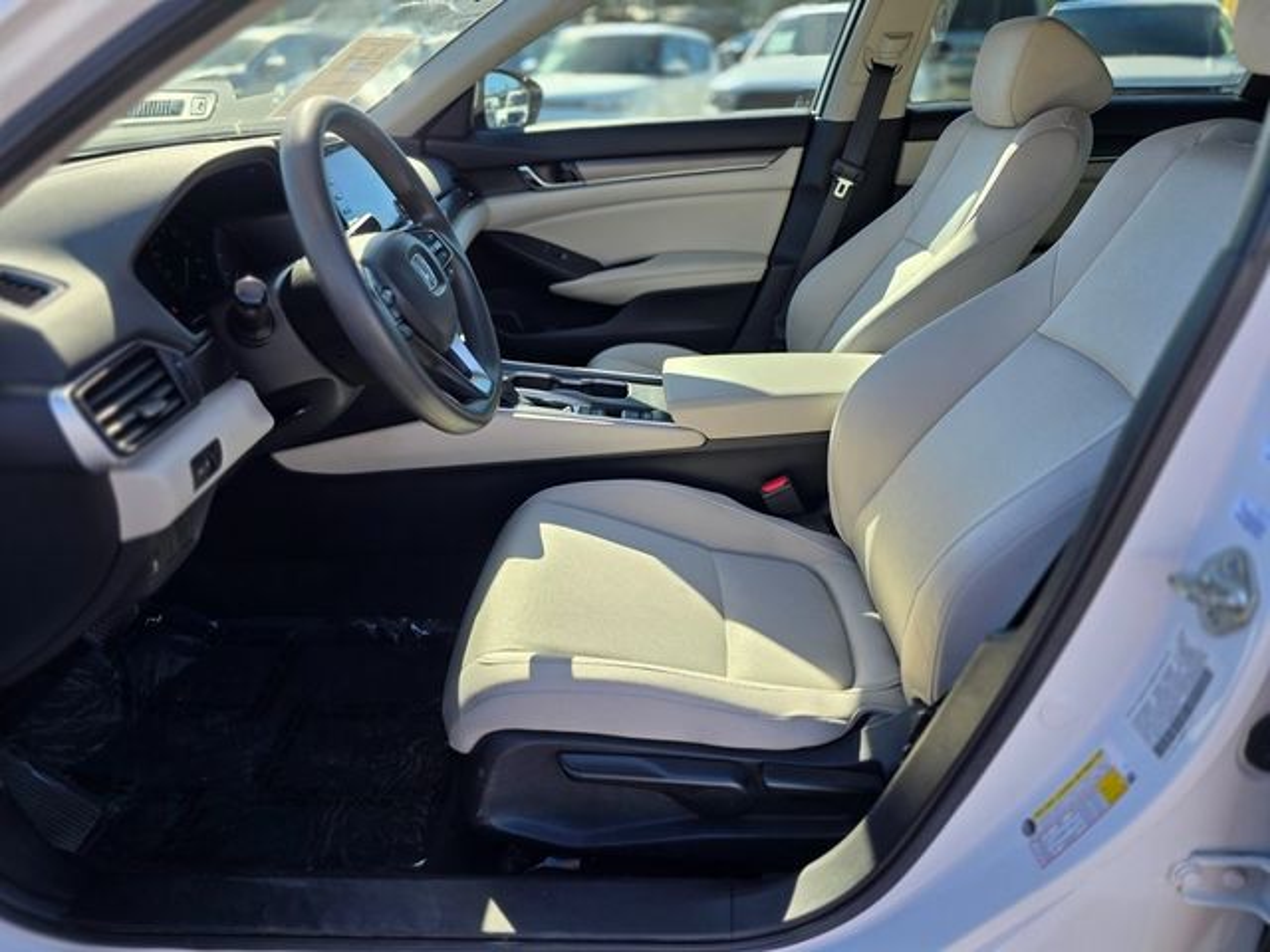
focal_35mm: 23
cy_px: 476
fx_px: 844
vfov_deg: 58.9
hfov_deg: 73.9
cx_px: 635
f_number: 1.7
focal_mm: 6.3
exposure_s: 1/147
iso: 12
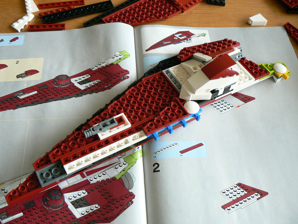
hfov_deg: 50.1
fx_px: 318
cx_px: 149
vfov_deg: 38.7
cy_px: 110
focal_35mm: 37
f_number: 2.8
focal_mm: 6
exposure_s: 1/4
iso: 100
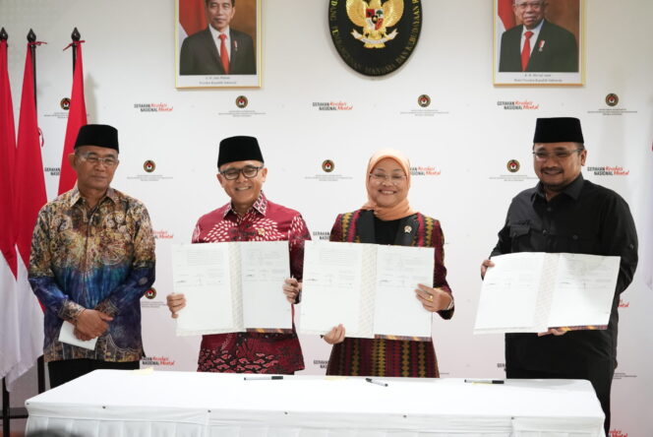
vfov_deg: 19.5
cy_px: 218
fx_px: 1271
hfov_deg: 28.8
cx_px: 326
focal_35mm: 70
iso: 6400
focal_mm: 70
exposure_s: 1/160
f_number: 4
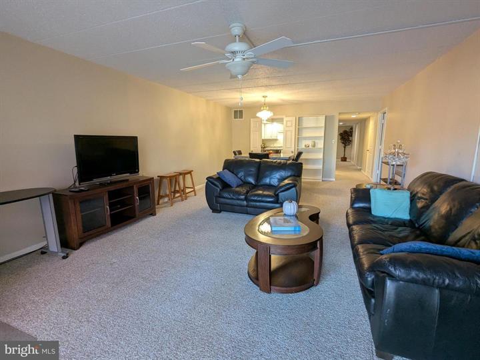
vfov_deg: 78.1
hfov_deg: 94.5
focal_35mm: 16
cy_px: 180
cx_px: 240
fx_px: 222
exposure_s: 1/24
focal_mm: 2.35
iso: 157
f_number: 2.2
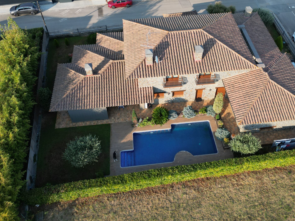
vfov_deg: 42.6
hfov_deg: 55.2
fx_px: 281
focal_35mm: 33
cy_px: 81
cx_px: 164
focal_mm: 6.72
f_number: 1.7
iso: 130
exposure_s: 1/1000
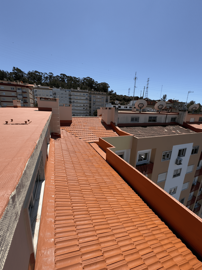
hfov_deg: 85.7
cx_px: 101
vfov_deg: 102.1
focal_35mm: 14
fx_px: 109
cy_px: 135
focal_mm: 2.22
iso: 50
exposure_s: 1/1976
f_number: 2.2
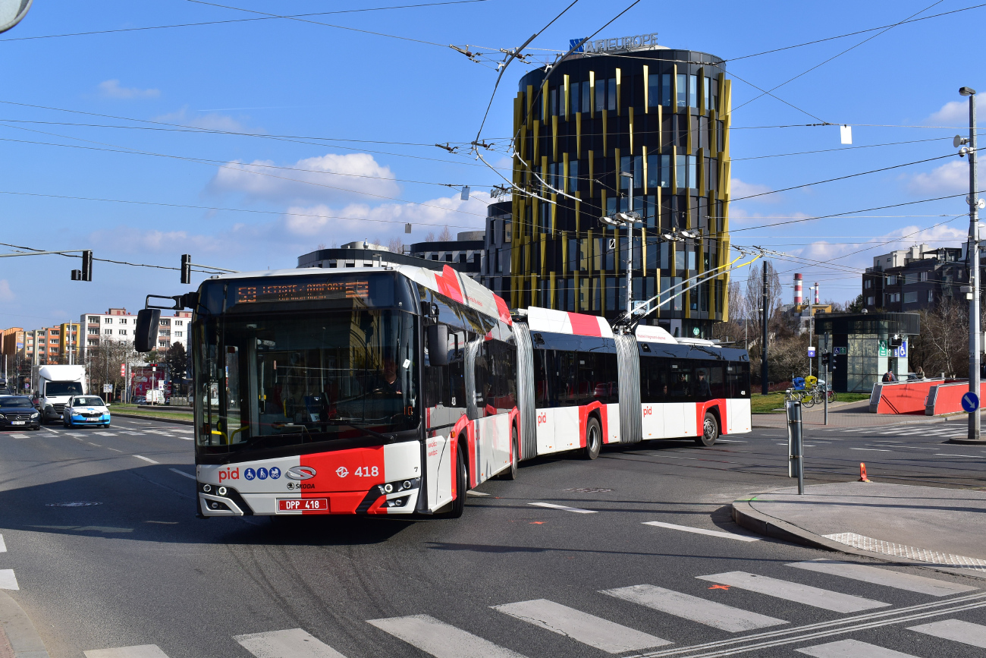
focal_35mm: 40
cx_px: 493
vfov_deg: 33.0
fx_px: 1109
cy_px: 329
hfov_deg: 47.9
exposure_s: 1/500
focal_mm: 27
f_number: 11
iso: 250
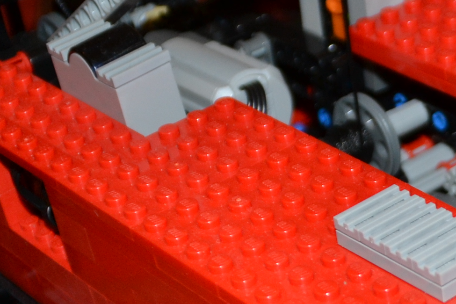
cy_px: 275
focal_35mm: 117
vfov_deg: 11.6
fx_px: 1482
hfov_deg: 16.7
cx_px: 547
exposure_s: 1/60
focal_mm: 22
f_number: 3.5
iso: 500
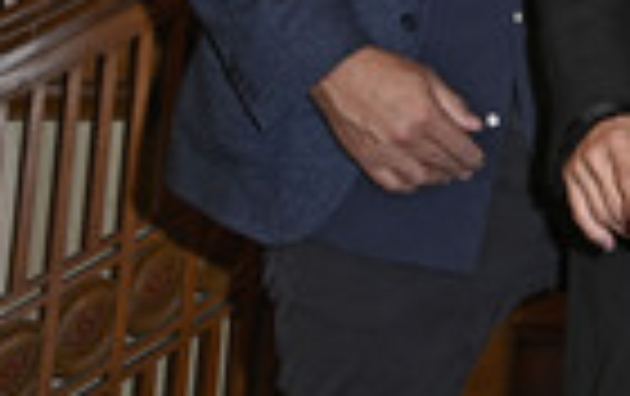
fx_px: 2253
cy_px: -184
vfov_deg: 9.8
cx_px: 1001
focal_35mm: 131
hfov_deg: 14.6
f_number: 5.6
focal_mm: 40
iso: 800
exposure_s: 1/200
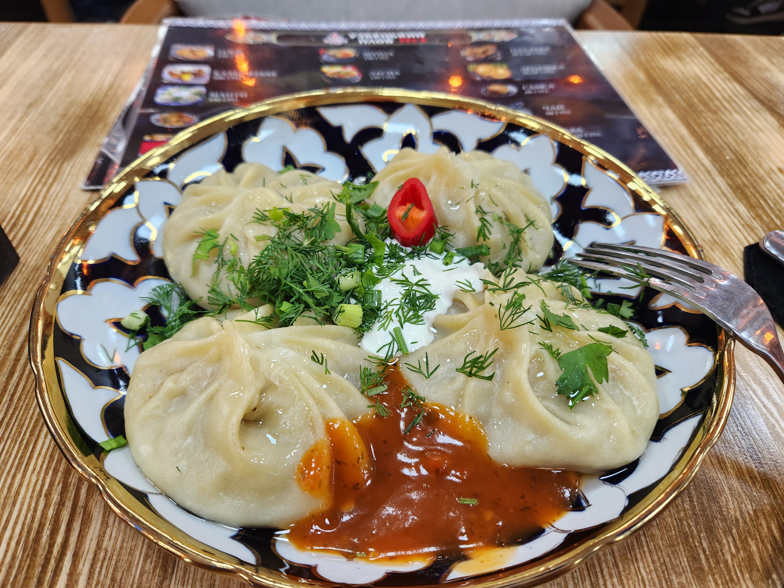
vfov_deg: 58.9
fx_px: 521
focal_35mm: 23
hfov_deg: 73.9
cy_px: 294
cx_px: 392
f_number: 1.8
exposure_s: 1/100
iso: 160
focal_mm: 5.4
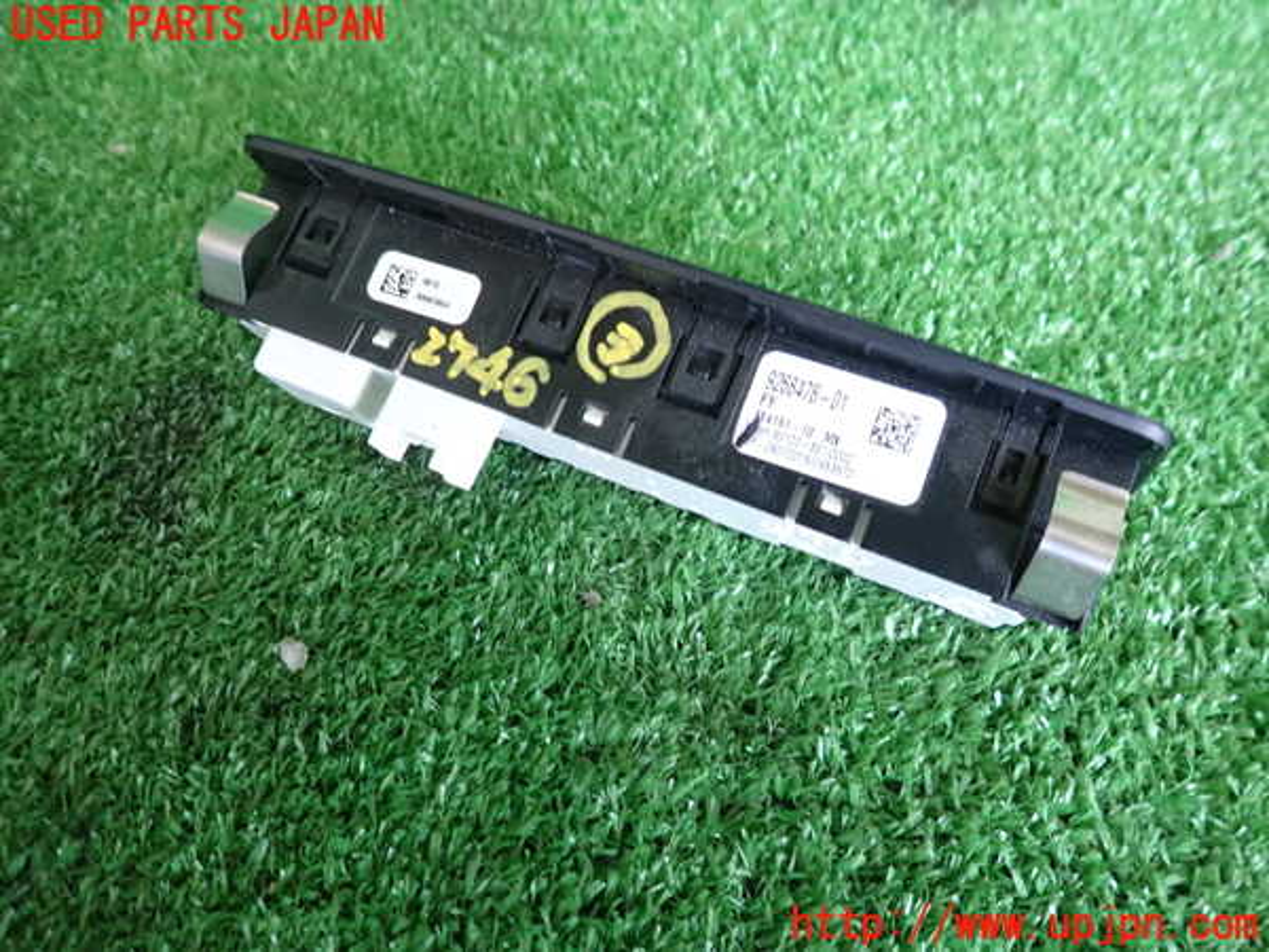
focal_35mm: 25
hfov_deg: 69.4
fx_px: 916
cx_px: 634
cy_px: 476
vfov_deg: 54.9
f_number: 2
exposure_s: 1/30
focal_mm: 4.5
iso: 250
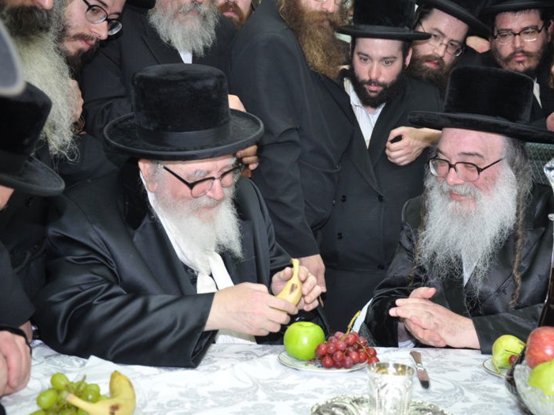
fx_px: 896
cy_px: 209
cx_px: 313
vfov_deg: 26.1
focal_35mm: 56
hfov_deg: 34.3
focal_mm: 34
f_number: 4.5
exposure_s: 1/60
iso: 500
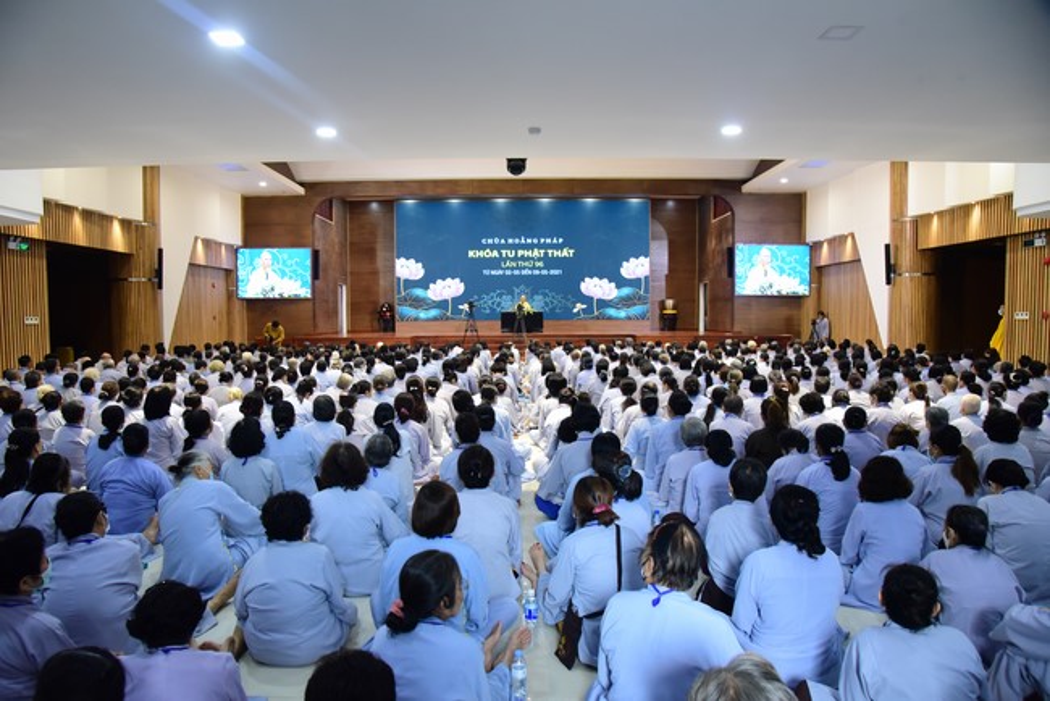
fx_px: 700
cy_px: 350
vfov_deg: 53.2
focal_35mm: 24
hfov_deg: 73.7
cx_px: 525
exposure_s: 1/40
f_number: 8
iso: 3200
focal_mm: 24
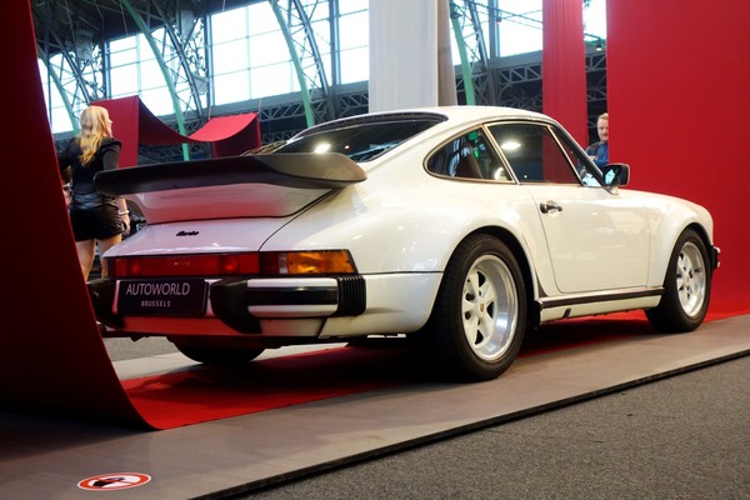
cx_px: 375
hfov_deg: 39.6
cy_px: 250
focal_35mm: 50
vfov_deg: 27.0
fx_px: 1042
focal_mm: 18.45
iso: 640
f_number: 3.2
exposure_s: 1/60
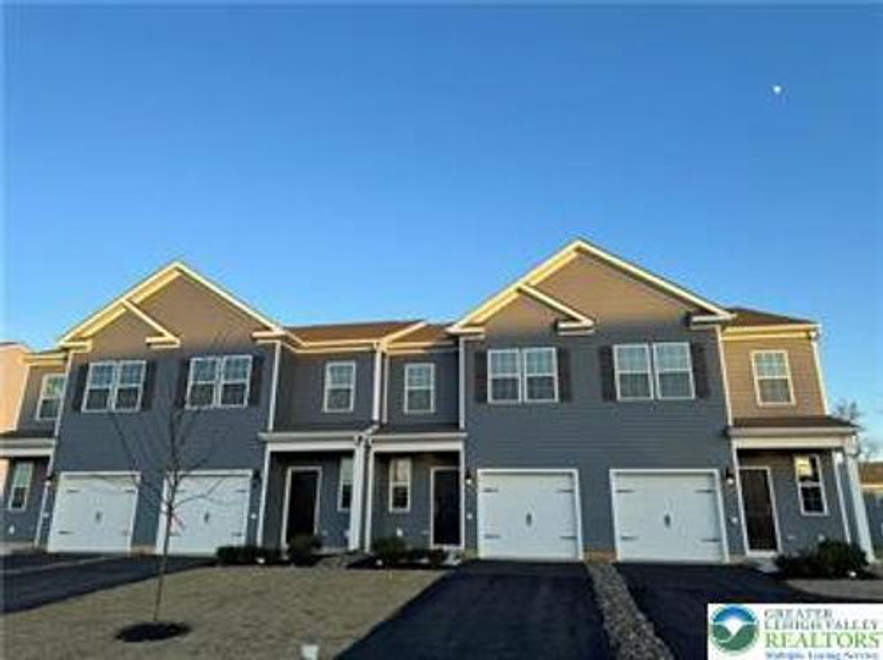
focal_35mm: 24
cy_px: 330
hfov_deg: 71.6
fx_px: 612
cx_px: 442
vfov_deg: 56.7
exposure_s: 1/1285
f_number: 1.78
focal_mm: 6.86
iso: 80
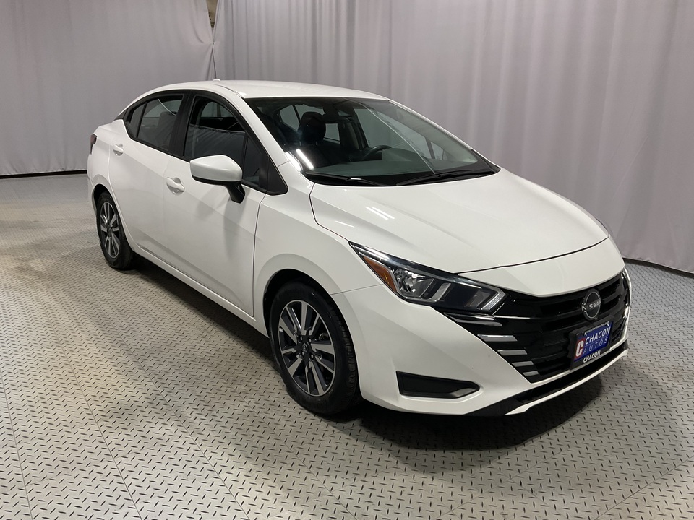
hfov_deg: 61.7
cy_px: 260
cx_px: 347
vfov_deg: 48.2
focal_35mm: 29
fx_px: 581
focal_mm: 3
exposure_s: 1/120
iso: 64
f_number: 1.8
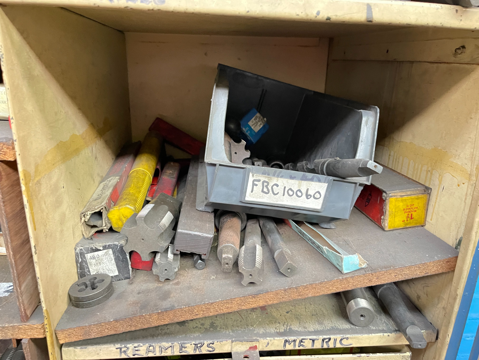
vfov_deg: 53.1
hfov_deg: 67.3
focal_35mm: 26
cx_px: 240
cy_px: 180
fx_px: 360
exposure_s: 1/25
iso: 800
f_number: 1.6
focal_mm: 5.1
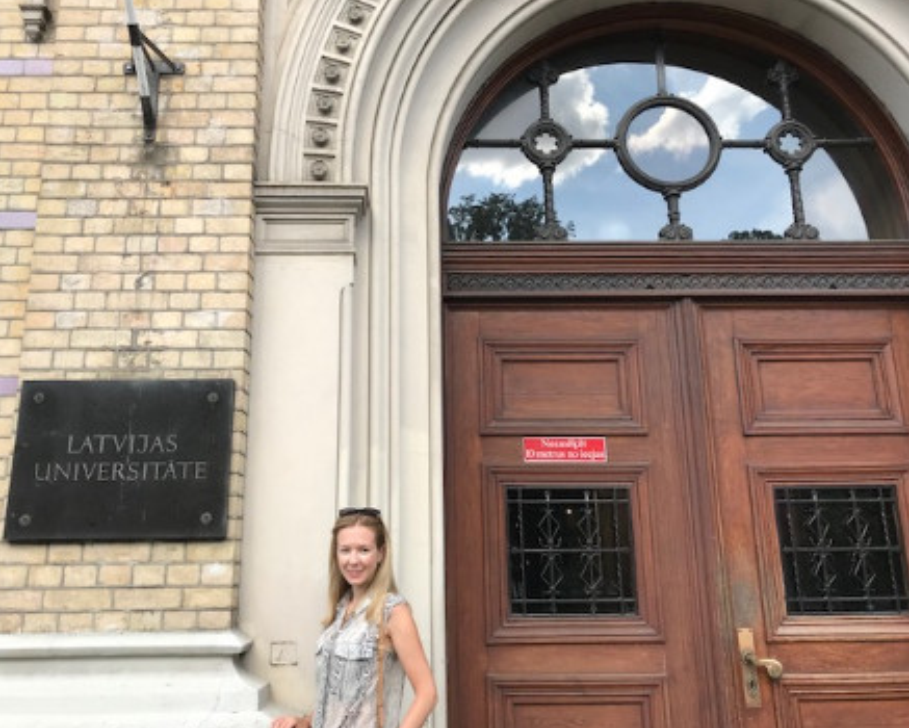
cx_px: 433
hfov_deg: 58.7
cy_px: 362
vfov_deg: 48.5
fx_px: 807
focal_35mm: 30
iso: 20
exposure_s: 1/481
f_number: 1.8
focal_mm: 3.99
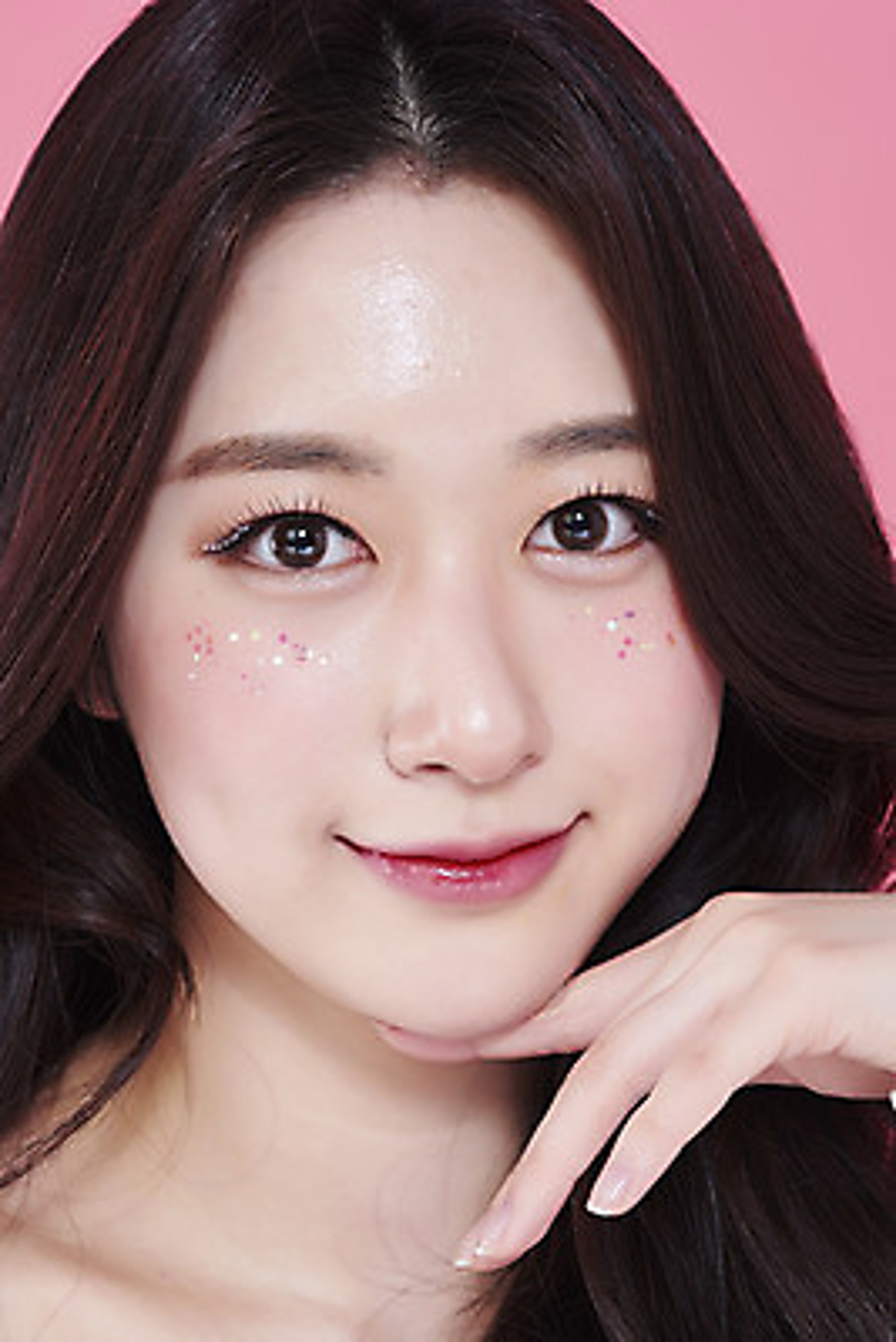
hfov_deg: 13.1
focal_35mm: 105
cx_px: 448
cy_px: 671
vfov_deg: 19.4
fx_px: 3916
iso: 64
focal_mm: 105
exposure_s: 1/125
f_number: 11
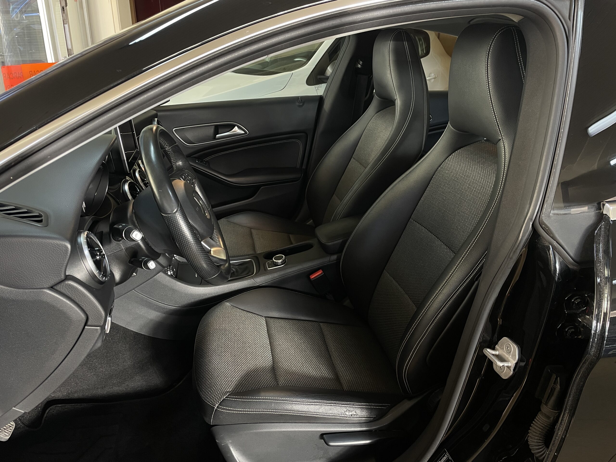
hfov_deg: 67.3
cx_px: 308
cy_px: 231
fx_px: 463
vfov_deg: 53.1
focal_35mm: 26
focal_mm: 4.2
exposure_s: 1/50
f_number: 1.6
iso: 160
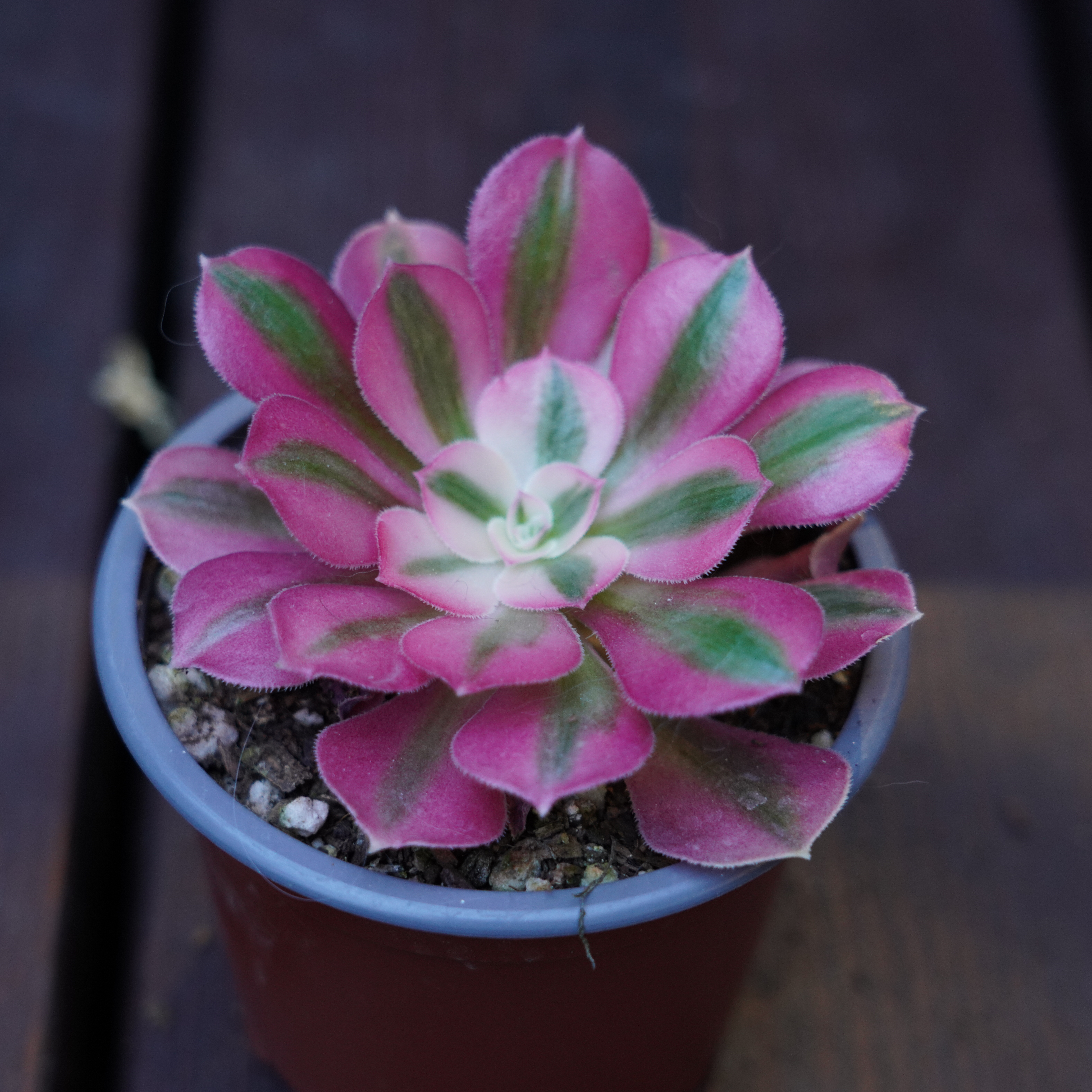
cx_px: 503
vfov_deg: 19.9
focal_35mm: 87
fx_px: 3105
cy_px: 546
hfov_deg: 19.9
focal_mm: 68
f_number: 5.6
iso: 800
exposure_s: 1/4
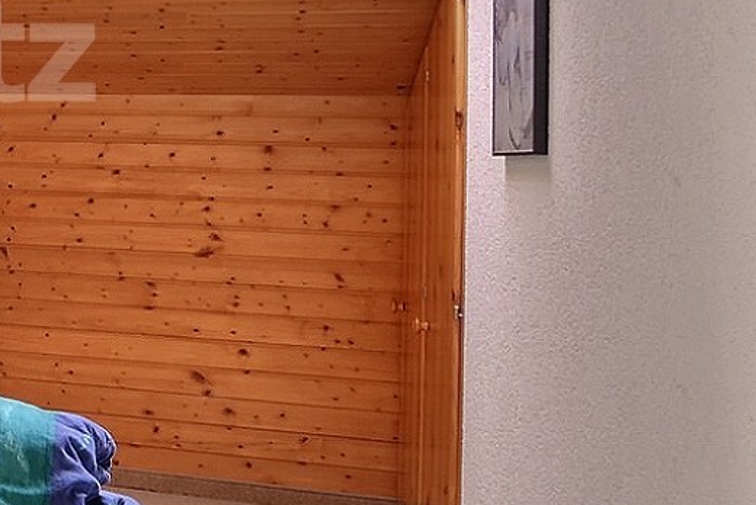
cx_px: -723
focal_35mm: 65
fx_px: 1365
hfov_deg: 19.4
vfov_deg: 20.6
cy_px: 69
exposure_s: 1/2
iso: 400
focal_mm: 11
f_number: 9
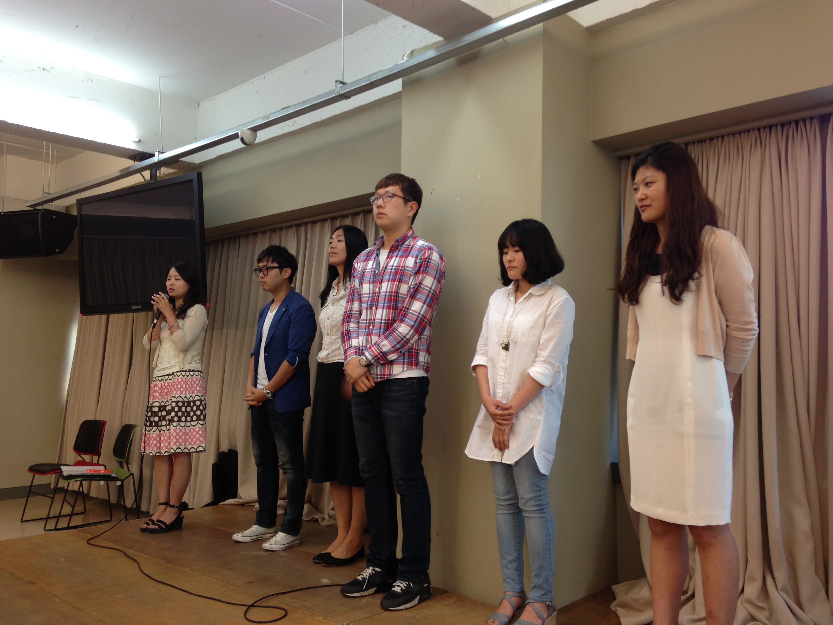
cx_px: 416
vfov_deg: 42.9
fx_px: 794
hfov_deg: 55.4
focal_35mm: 33
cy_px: 312
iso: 50
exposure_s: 1/24
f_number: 2.4
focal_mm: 4.13
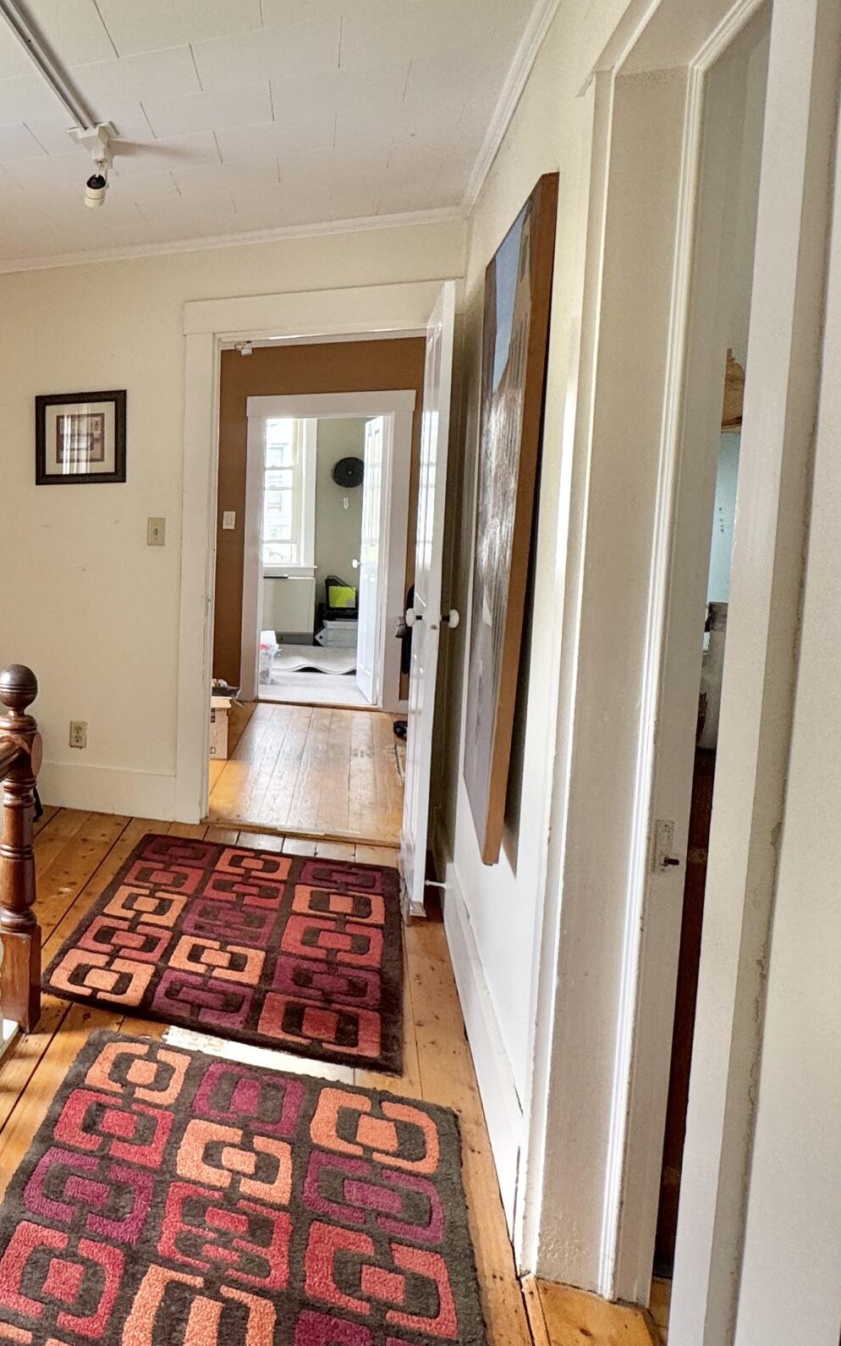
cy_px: 613
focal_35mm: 28
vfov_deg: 66.3
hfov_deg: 34.9
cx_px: -179
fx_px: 1027
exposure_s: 1/99
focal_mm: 2.22
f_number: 2.2
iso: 40
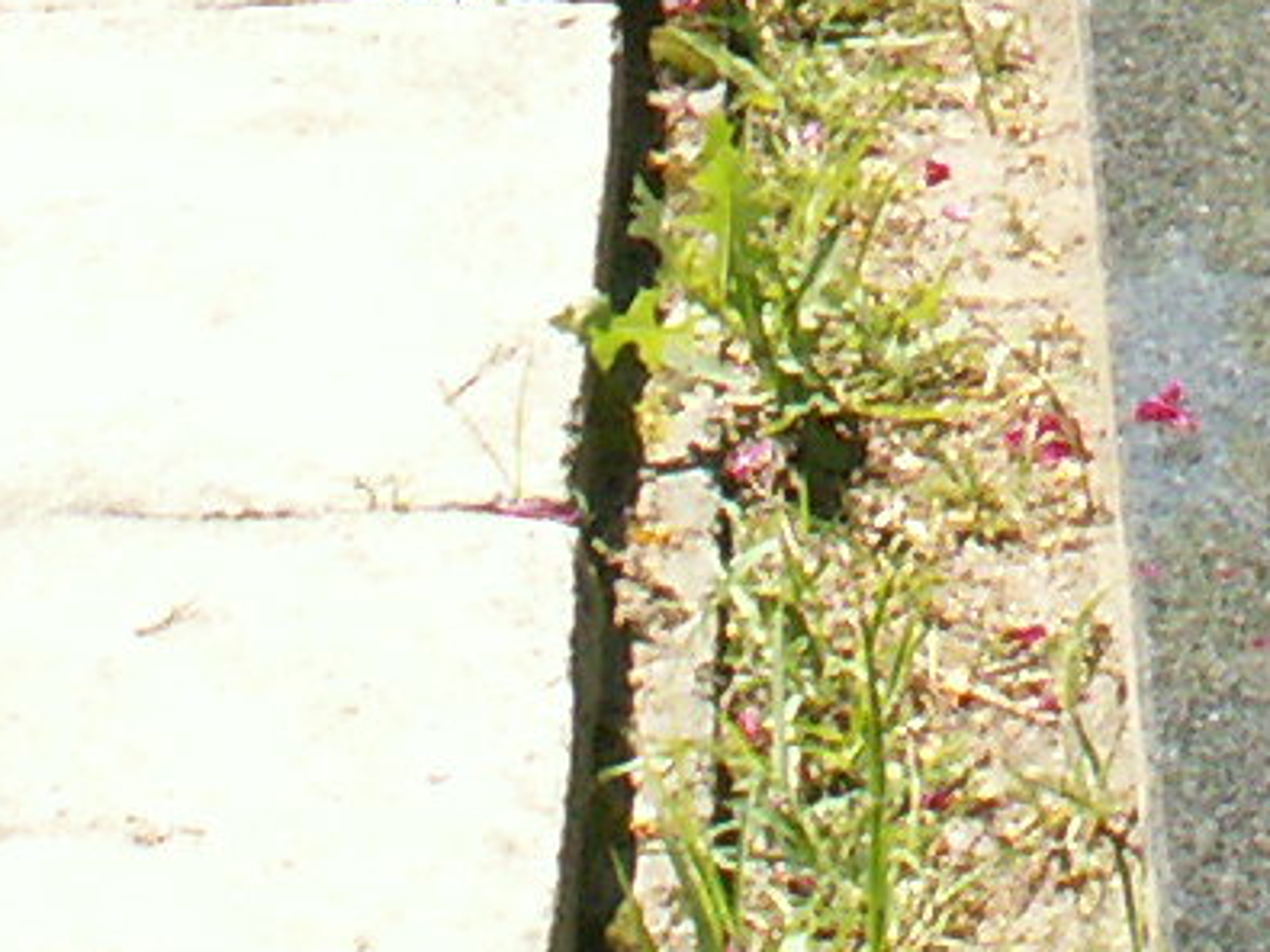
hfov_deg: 8.2
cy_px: -762
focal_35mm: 227
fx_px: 8326
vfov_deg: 6.4
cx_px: 2694
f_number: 5.6
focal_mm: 5.86
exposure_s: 1/160
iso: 50
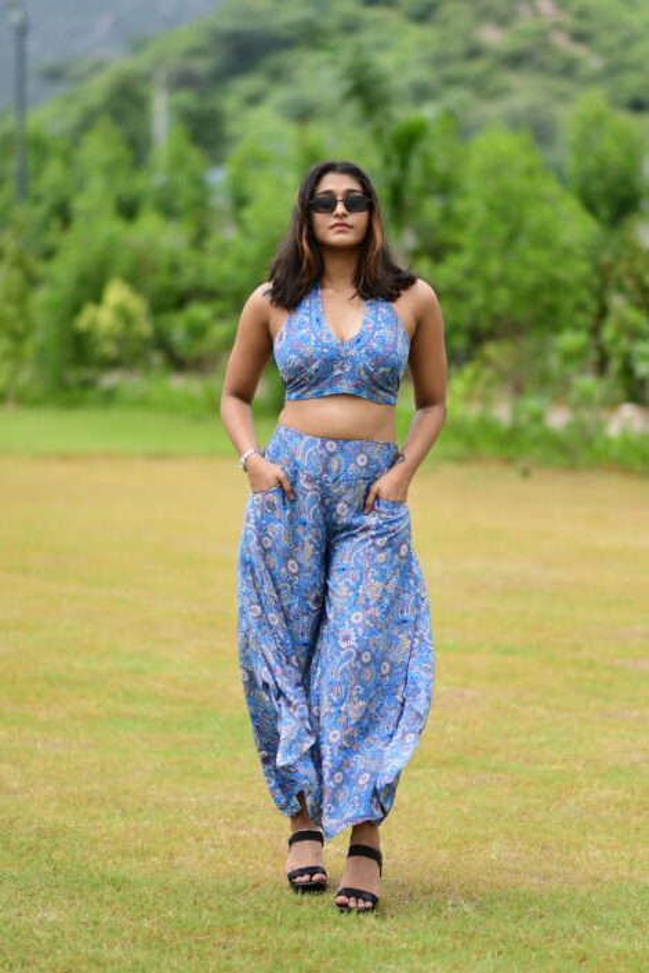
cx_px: 324
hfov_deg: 10.8
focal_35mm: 127
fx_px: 3434
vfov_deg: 16.1
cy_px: 486
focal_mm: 85
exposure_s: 1/5000
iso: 160
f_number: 1.8
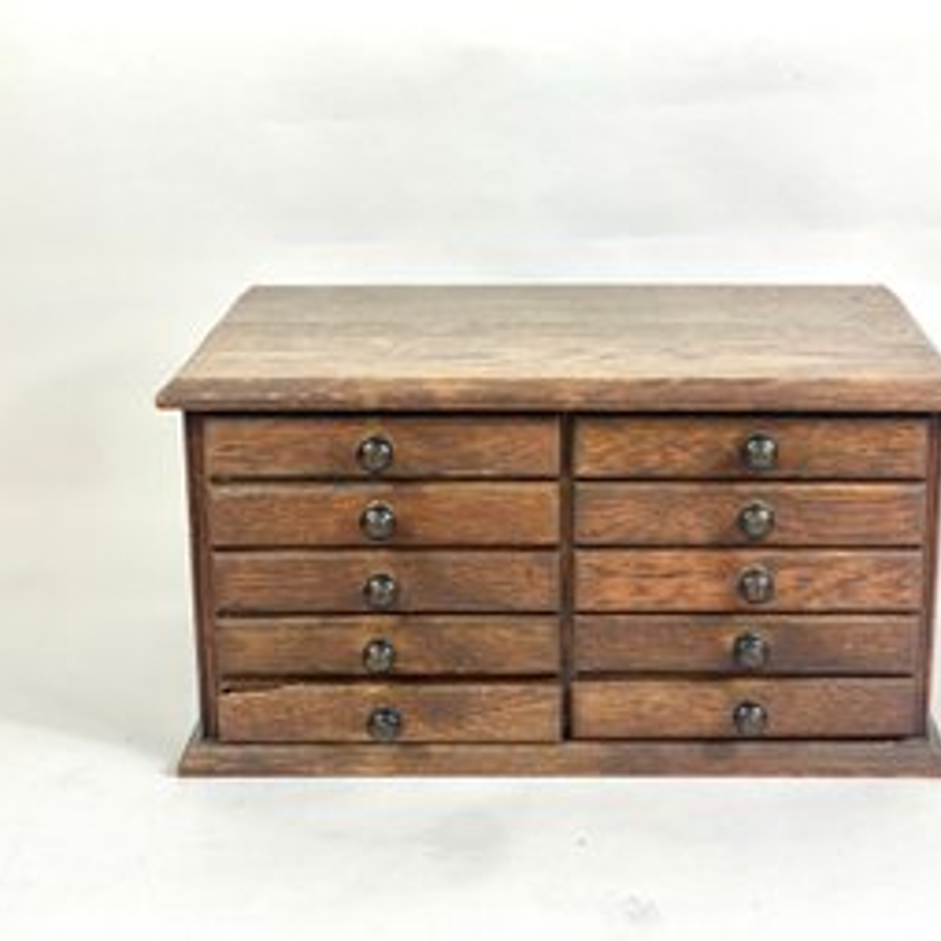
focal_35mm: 62
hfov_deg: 27.7
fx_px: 1907
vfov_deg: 27.7
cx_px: 554
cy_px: 472
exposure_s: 1/120
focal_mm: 6
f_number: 2
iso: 32
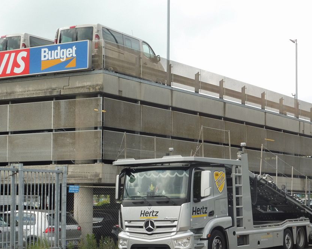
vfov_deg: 17.1
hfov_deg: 21.3
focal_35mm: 90
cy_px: 137
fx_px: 831
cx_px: 159
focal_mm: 13.3
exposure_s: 1/160
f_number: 6.3
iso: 100
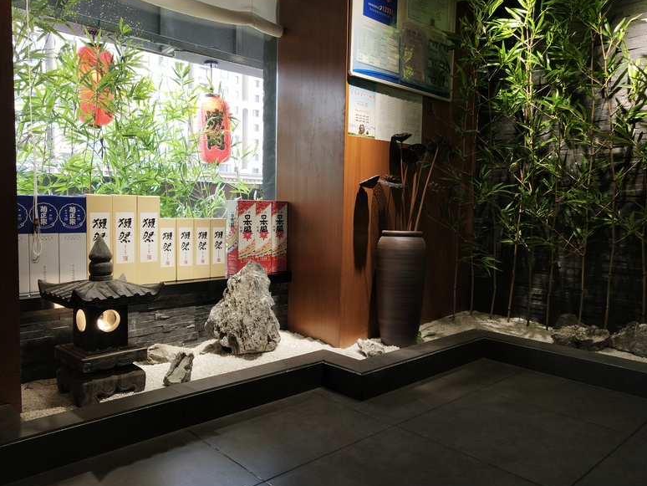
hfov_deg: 58.3
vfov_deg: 45.5
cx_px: 314
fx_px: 580
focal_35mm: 31
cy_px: 240
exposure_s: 1/100
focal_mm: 3.95
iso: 96
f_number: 1.8
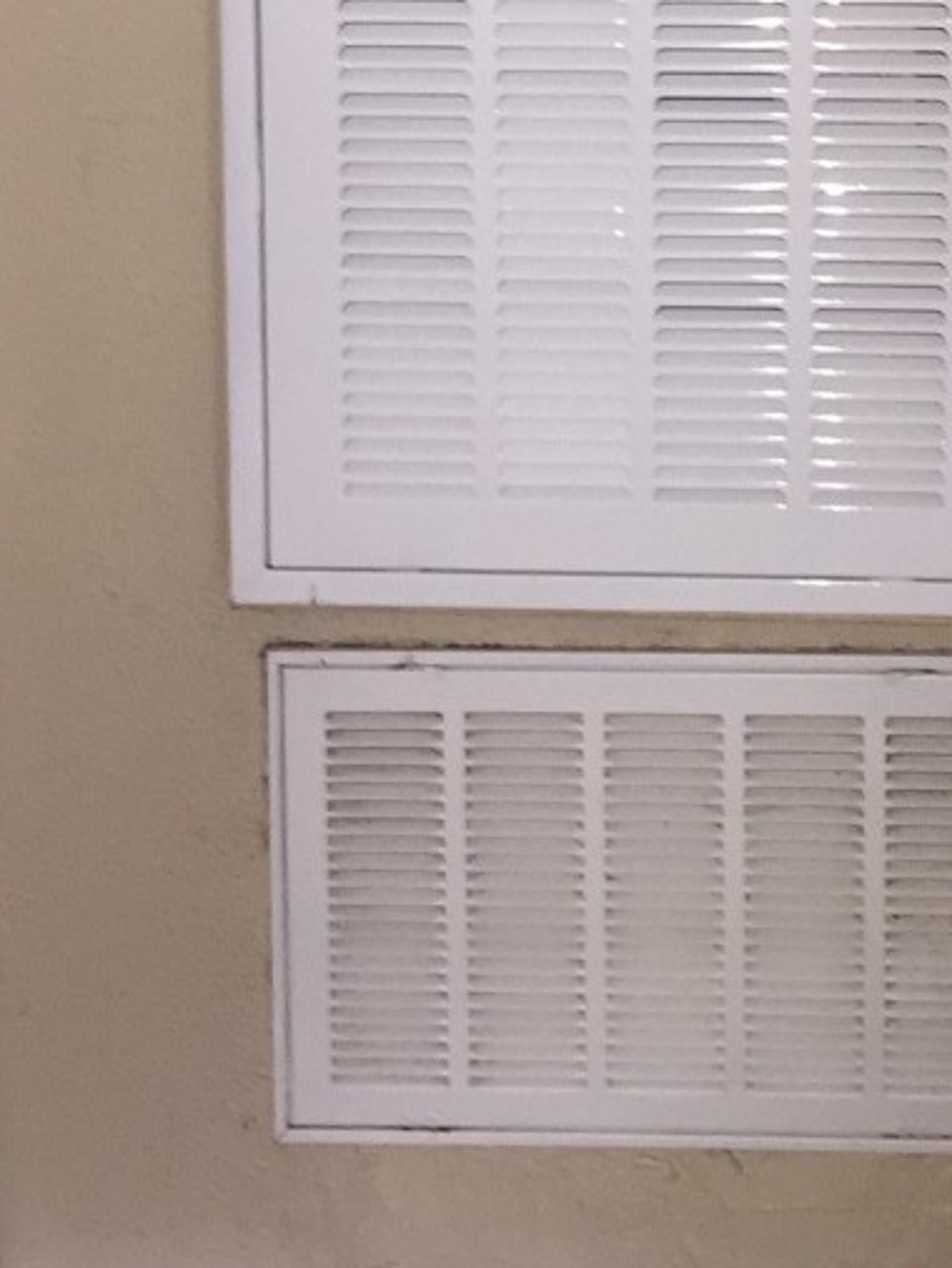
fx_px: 3224
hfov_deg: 16.8
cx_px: 611
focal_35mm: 88
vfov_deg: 21.1
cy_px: -128
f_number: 2.2
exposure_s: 1/16
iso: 100
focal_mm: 4.15
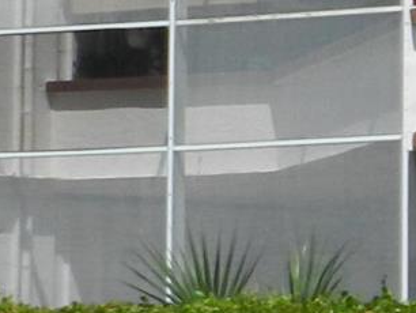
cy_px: 22
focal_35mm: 214
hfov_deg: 8.3
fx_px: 2574
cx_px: 1062
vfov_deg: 6.9
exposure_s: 1/1000
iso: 160
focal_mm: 5.6
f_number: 5
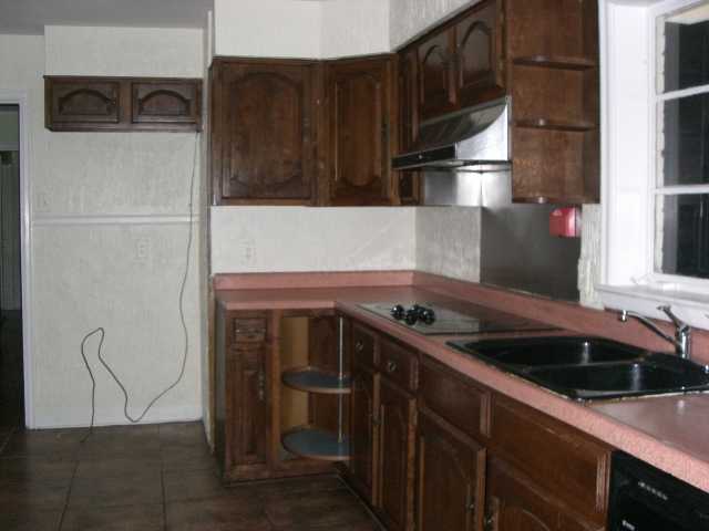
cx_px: 354
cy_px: 266
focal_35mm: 38
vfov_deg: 37.7
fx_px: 778
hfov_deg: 49.0
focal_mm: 6.2
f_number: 2.7
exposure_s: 1/60
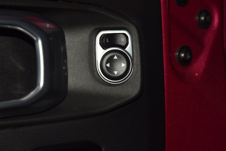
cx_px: 113
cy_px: 76
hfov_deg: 19.5
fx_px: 659
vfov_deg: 13.0
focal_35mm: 105
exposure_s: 1/125
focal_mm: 70
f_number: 8
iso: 100
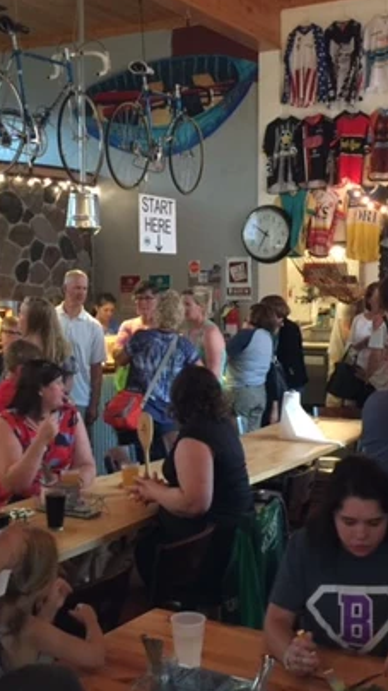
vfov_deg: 41.3
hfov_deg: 23.9
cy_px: 315
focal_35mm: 50
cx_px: 186
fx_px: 915
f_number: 2.2
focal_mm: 4.15
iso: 80
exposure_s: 1/4
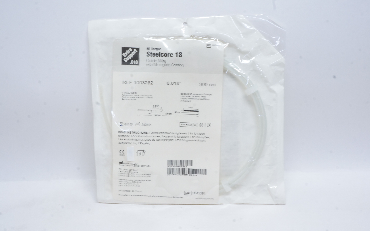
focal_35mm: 42
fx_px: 419
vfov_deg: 30.9
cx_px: 185
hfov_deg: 47.7
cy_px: 117
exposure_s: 1/6
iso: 800
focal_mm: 27
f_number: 20
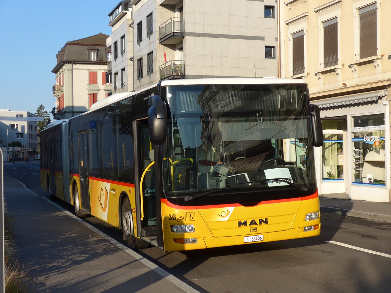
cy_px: 146
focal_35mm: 55
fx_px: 621
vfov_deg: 26.6
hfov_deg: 34.9
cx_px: 196
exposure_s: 1/800
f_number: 3.4
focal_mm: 11.3
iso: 80
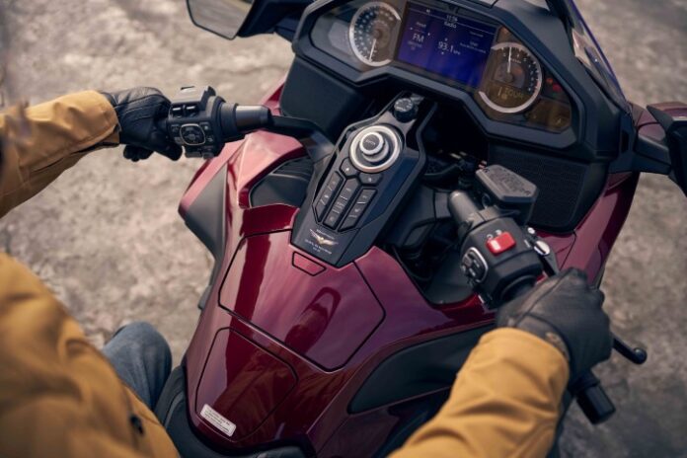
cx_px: 344
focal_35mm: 35
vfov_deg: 37.9
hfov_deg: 54.4
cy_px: 229
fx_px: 668
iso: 100
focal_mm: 35
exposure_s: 1/2000
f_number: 2.5
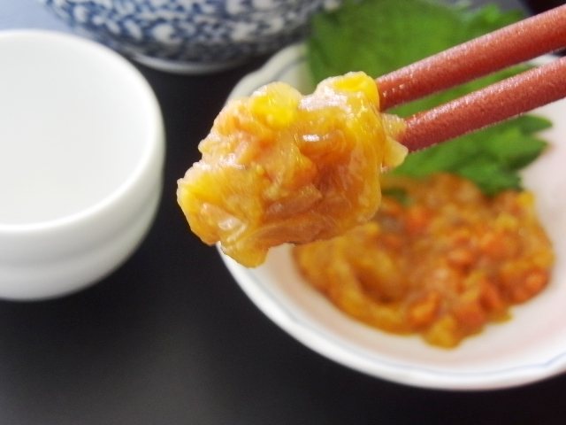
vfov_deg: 18.4
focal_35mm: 80
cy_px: 212
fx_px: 1308
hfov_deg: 24.4
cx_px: 283
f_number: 10.5
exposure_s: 1/5
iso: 400
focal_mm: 13.6
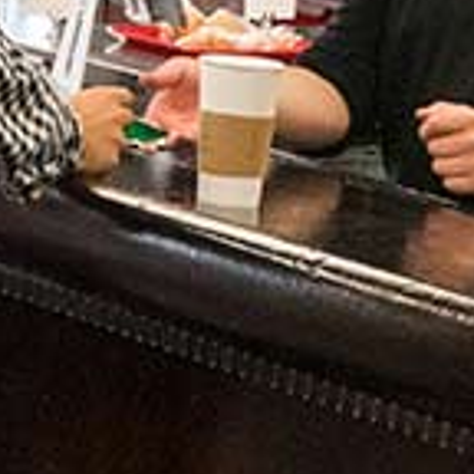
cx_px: 214
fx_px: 1642
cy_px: 138
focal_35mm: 106
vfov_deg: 16.4
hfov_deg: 16.4
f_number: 8
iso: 1000
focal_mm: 24
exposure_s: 1/100
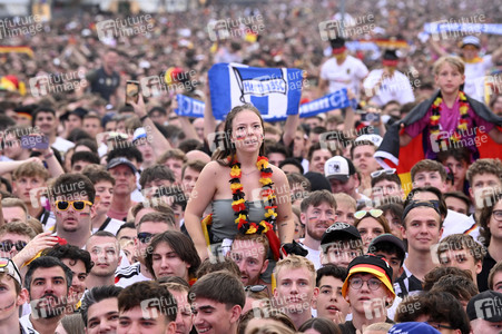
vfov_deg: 6.9
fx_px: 2787
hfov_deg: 10.3
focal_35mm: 200
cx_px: 251
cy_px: 167
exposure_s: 1/320
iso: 3200
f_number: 7.1
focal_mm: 200
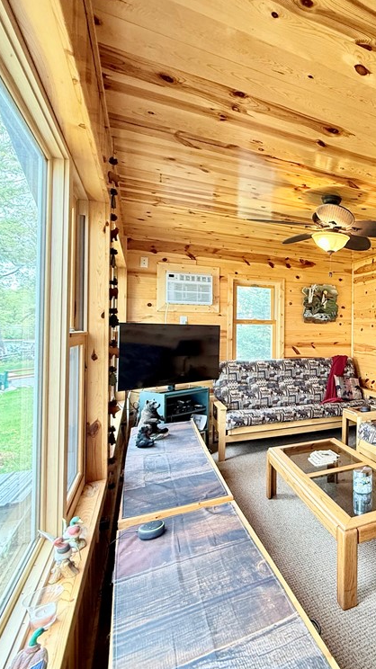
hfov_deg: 45.6
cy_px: 328
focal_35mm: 21
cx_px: 372
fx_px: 373
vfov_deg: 83.9
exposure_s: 1/60
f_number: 2.2
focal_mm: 2.22
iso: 250
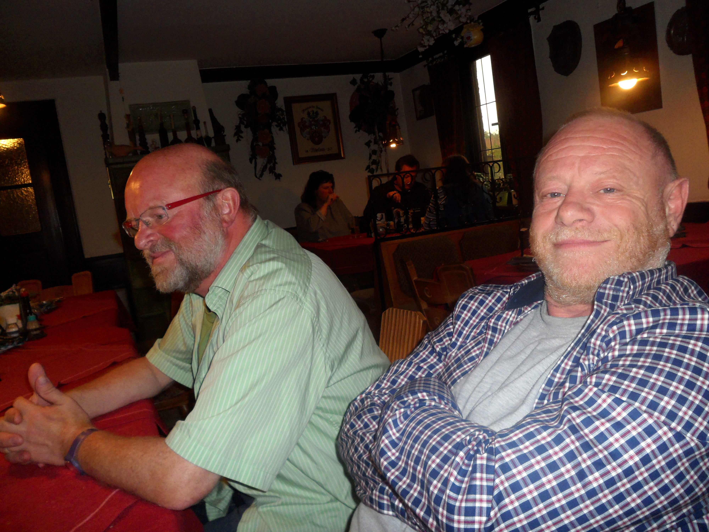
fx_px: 553
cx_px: 354
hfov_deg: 65.3
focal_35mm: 27
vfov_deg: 51.4
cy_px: 266
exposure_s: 1/45
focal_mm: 4.9
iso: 200
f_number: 3.5
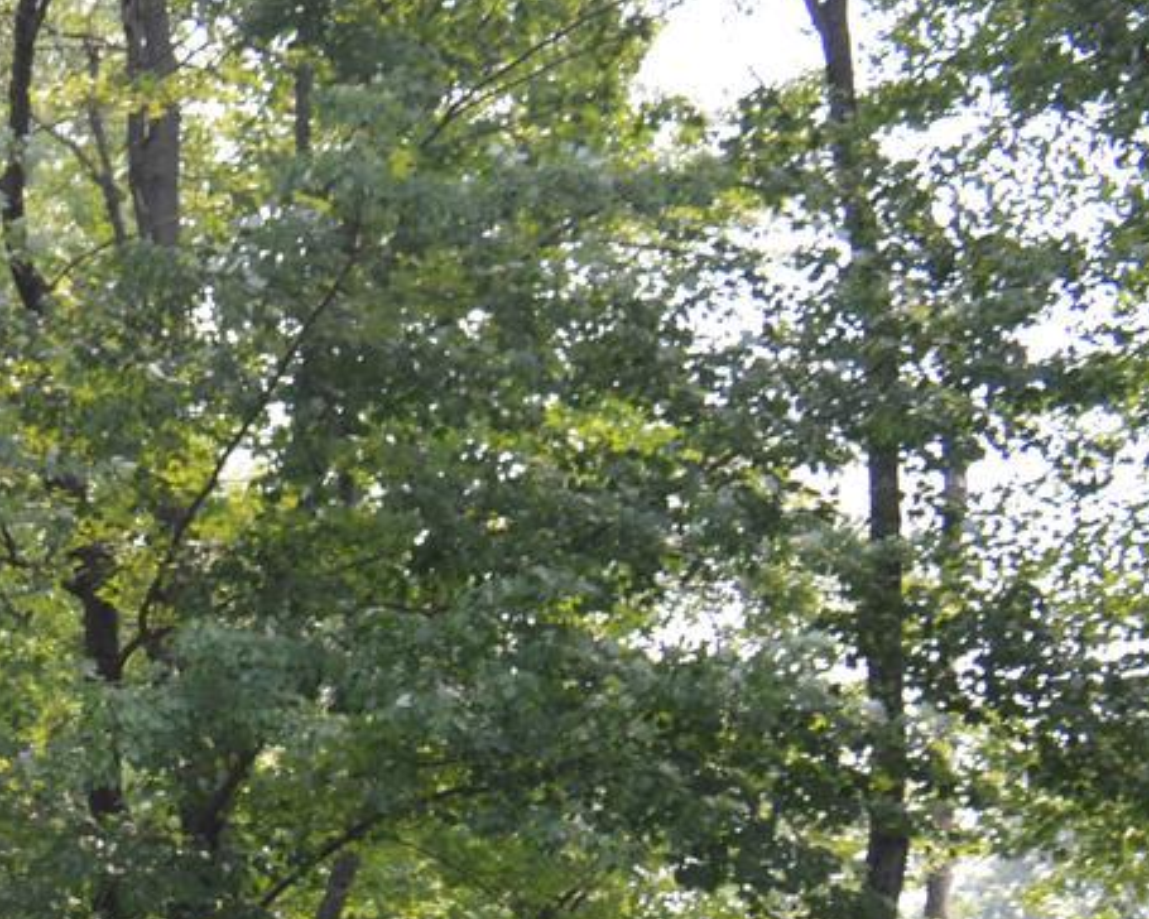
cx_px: -1280
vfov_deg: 12.6
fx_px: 3877
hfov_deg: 13.8
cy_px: 1498
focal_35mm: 114
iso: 140
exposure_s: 1/125
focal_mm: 18
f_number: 5.6
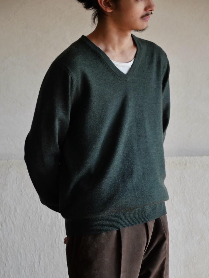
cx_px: 104
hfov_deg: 12.3
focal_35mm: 120
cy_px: 139
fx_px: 966
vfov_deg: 16.4
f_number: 4
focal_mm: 60
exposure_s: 1/125
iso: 800
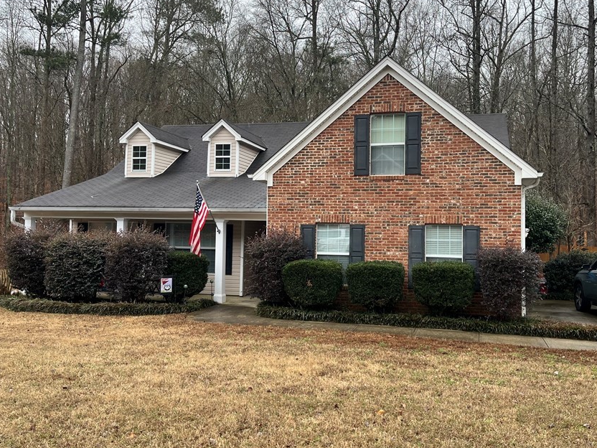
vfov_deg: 44.1
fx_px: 552
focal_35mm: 32
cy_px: 208
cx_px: 340
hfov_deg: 56.6
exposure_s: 1/155
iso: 40
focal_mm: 5.1
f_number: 1.6
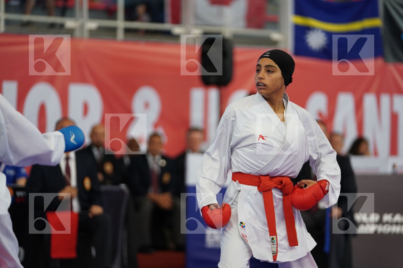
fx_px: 1802
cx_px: 202
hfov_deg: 12.8
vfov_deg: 8.5
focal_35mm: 161
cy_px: 134
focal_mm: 161
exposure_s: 1/1000
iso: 1600
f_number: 2.8
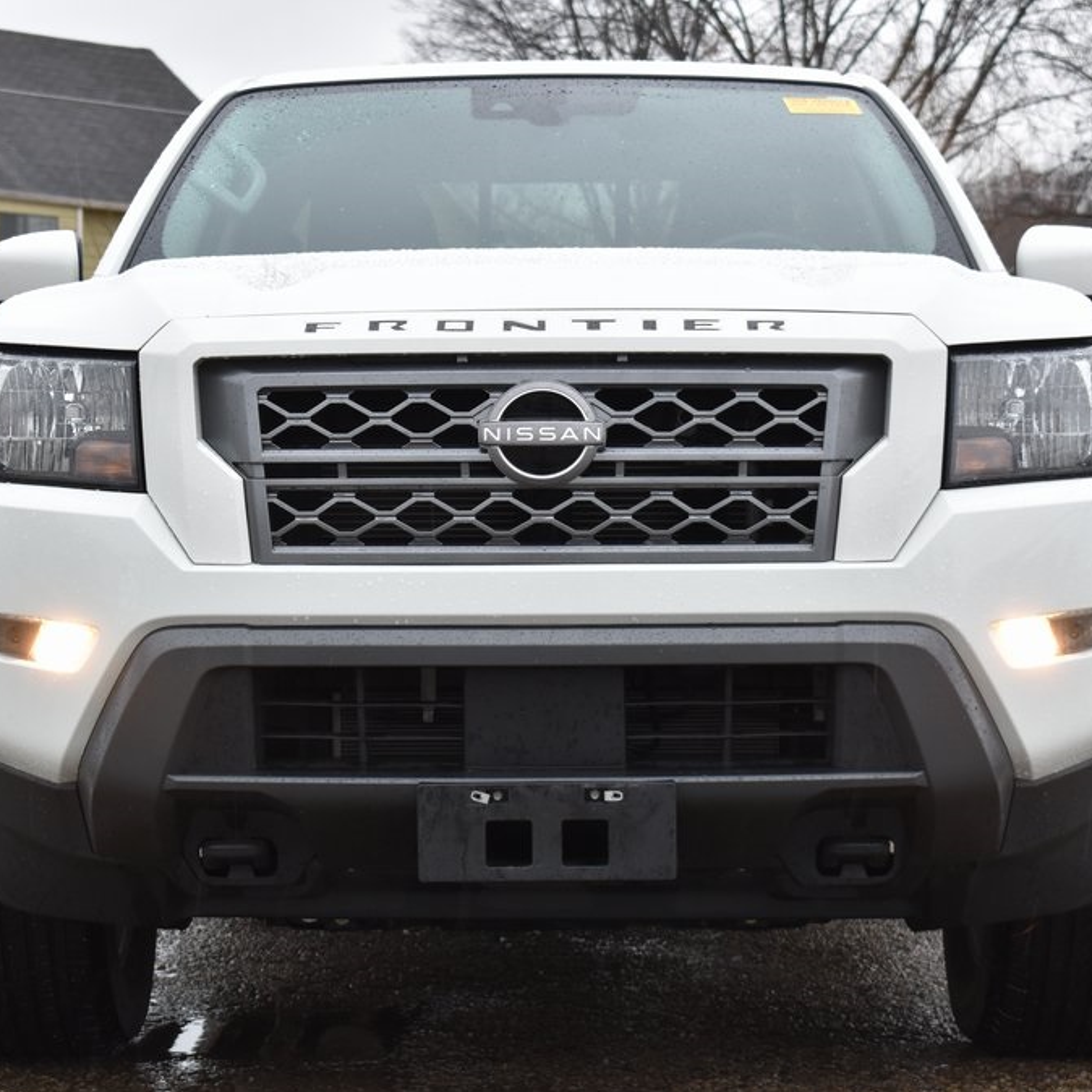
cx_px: 559
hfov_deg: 18.7
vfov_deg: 18.7
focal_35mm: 93
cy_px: 550
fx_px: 3319
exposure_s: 1/80
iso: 400
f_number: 5.3
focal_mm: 48
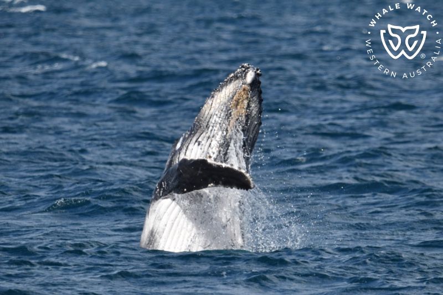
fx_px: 5905
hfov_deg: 4.3
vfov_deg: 2.9
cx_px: 222
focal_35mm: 480
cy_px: 148
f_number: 6.3
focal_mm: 480
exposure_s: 1/8000
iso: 800
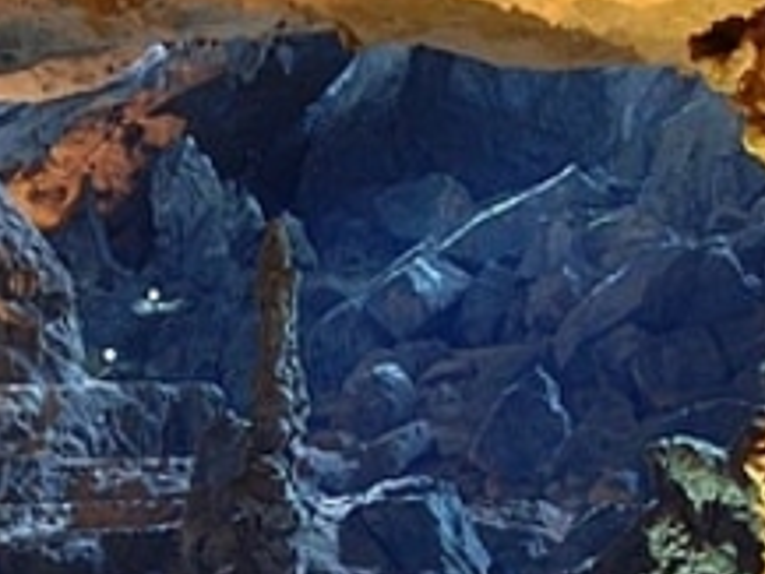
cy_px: 500
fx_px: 5183
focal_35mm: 234
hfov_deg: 8.4
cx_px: 215
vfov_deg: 6.3
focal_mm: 55
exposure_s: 1/1.3
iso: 400
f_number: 5.6
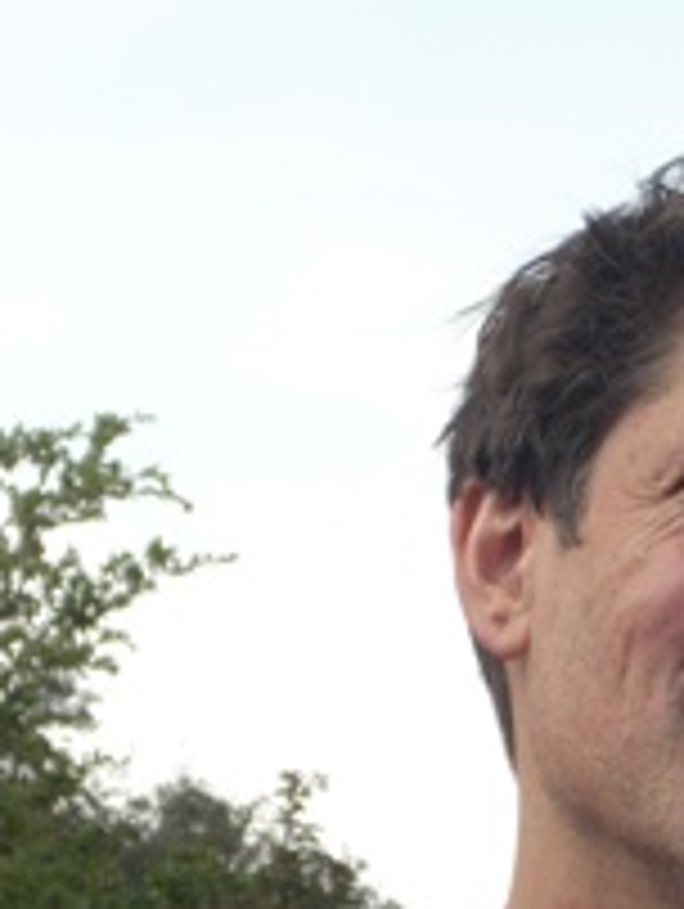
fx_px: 6573
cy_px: 842
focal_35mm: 250
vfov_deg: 7.9
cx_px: 648
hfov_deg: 5.9
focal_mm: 18.6
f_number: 5.2
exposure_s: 1/149
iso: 64
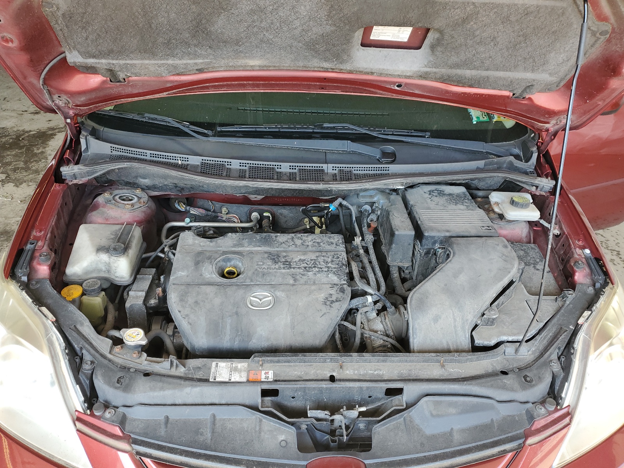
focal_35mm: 26
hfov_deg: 67.3
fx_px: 469
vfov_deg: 53.1
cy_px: 234
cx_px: 312
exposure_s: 1/145
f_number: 1.5
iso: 50
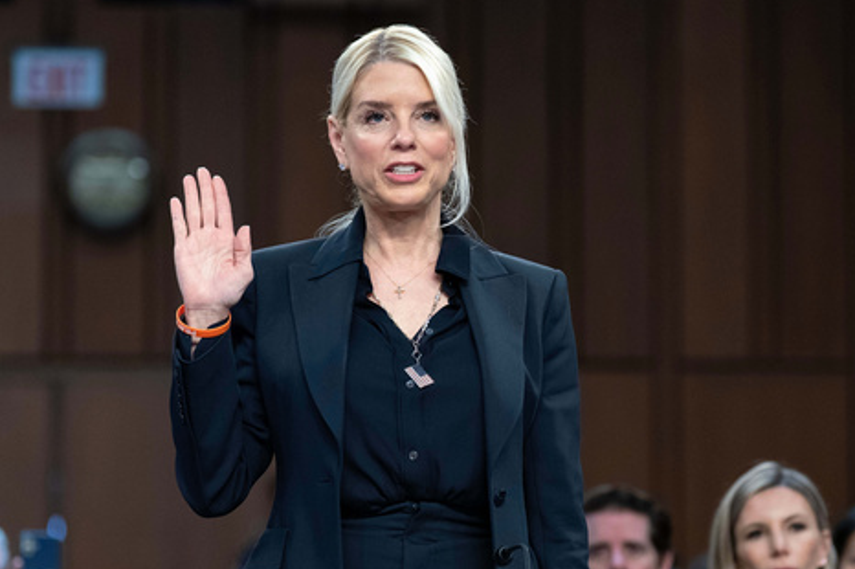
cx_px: 411
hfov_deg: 16.8
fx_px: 2895
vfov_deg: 11.2
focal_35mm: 122
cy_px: 300
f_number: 2.8
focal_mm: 111
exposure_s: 1/400
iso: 2500
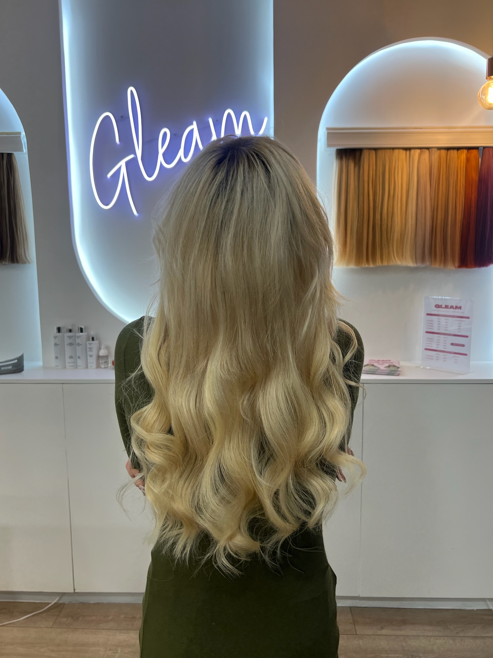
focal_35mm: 26
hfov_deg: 53.1
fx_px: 494
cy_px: 329
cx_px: 246
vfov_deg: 67.3
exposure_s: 1/100
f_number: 1.5
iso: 40
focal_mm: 5.7
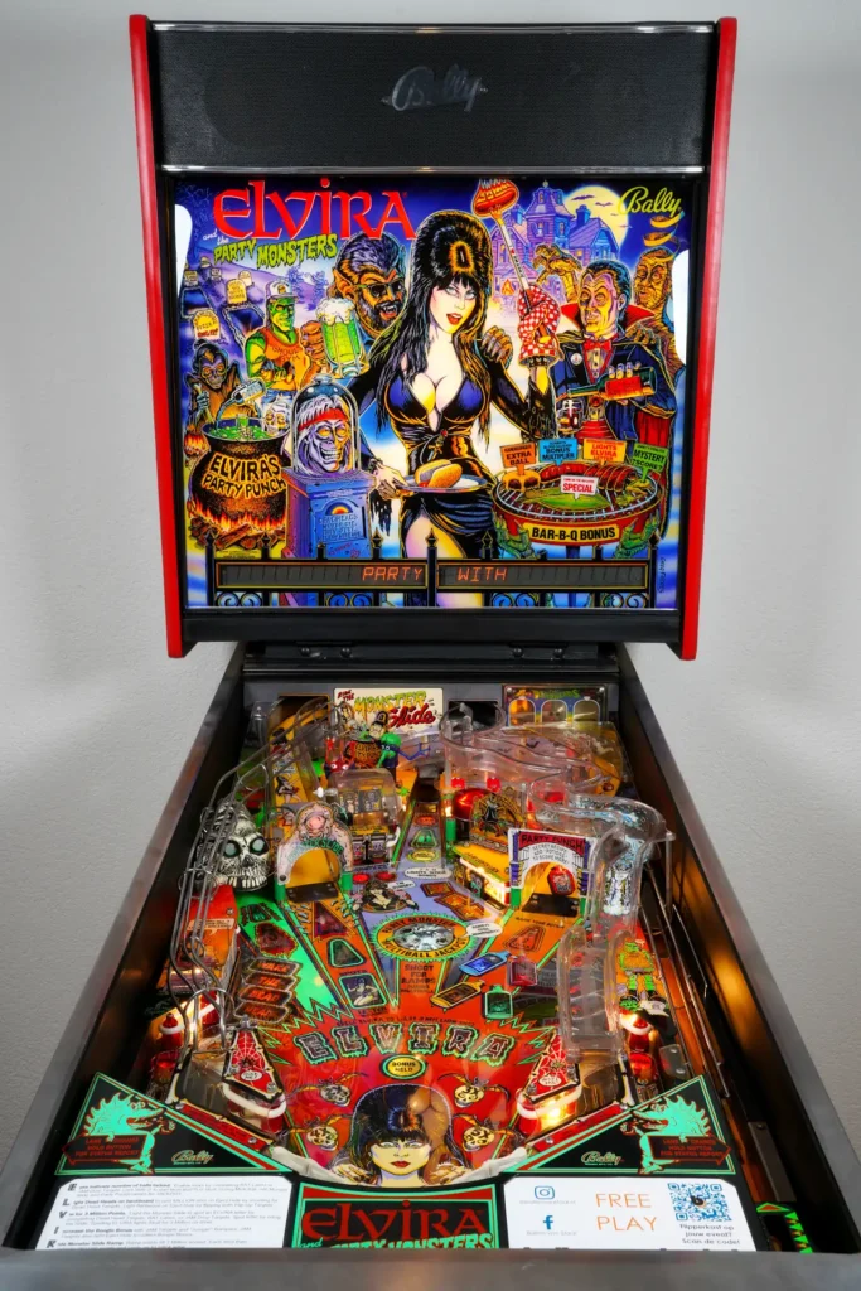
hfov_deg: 36.9
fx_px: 1291
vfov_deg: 53.1
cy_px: 646
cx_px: 430
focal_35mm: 36
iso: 200
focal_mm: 36
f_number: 16
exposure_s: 1/4
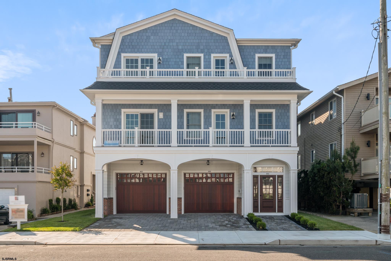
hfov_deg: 54.4
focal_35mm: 35
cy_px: 130
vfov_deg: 37.8
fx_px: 380
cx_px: 196
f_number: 16
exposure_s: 1/80
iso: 250
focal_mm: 35
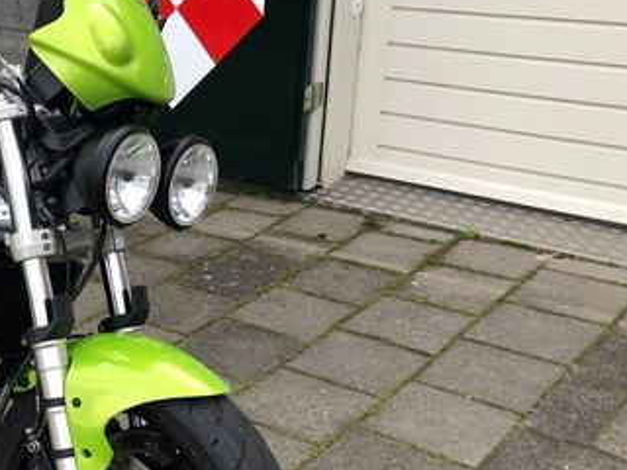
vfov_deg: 26.0
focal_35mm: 56
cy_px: 286
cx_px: 51
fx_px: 1014
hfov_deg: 32.5
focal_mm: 3.99
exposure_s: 1/17
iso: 50
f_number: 1.8
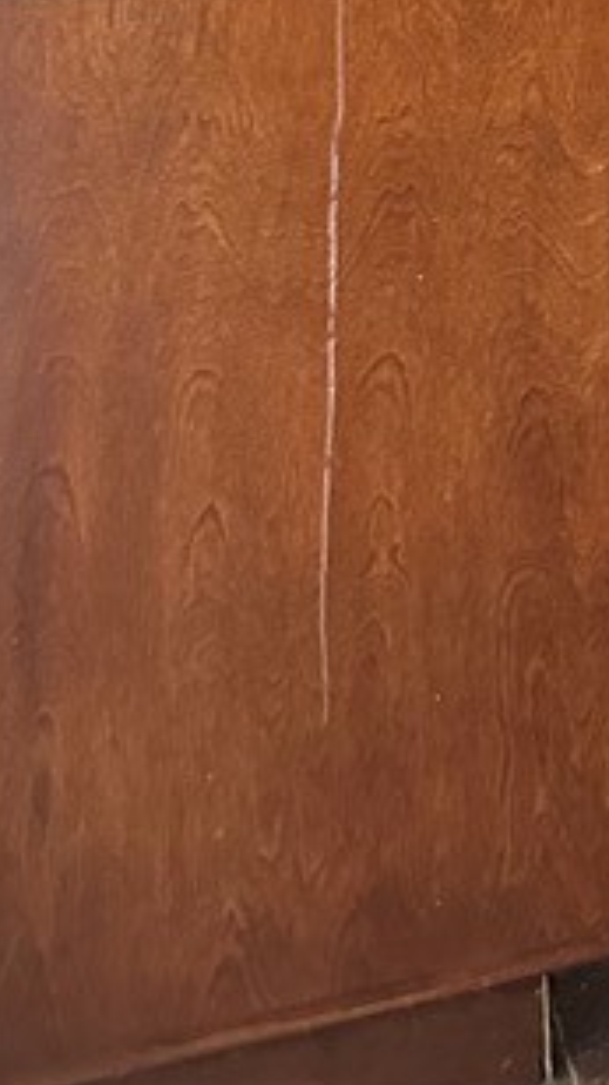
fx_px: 2500
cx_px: 1141
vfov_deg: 19.9
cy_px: -698
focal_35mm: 87
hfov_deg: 12.5
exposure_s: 1/60
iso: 500
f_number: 1.78
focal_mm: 6.86
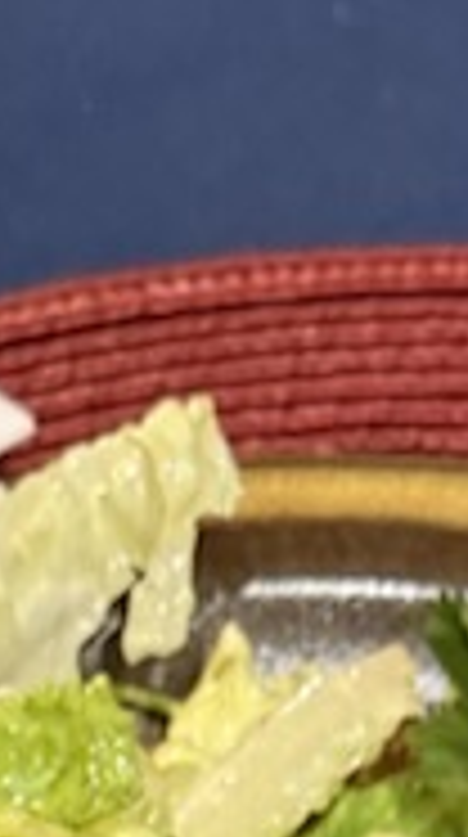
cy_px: 1638
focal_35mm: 155
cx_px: 176
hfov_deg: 7.8
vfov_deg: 12.4
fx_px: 3435
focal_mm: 6.76
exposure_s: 1/40
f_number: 1.78
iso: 640
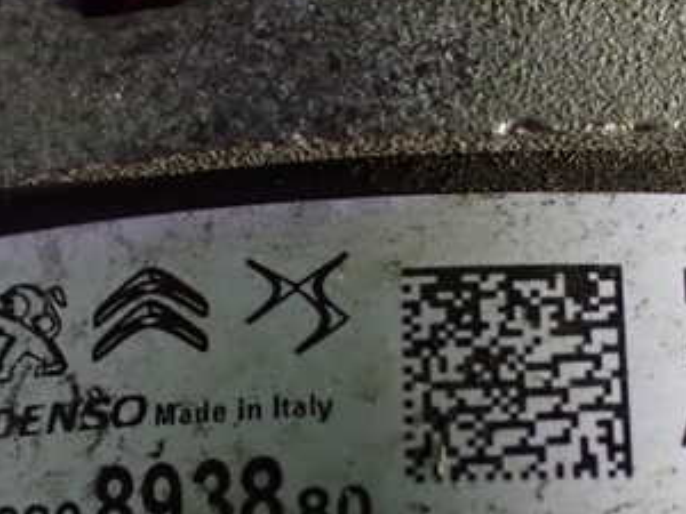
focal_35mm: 60
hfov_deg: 31.9
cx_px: 462
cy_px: 427
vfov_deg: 24.0
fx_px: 1189
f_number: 2.3
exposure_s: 1/30
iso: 1250
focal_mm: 5.4
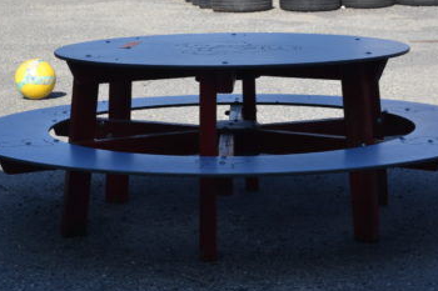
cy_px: 36
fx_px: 1277
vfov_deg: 12.9
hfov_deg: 19.5
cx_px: 201
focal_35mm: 105
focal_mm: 35
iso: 100
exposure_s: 1/200
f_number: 7.1
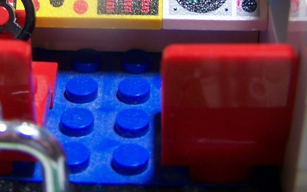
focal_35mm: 95
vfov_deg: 13.5
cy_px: -26
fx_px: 795
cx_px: 100
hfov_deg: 21.8
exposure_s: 1/40
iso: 80
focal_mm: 6.3
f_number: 2.8
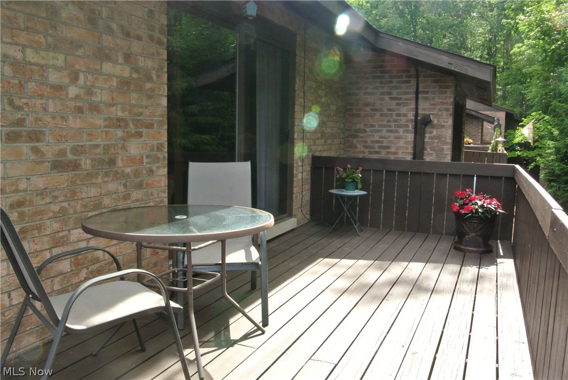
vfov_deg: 43.7
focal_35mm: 30
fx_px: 474
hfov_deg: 61.9
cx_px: 284
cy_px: 190
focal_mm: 11.4
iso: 400
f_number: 14
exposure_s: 1/60
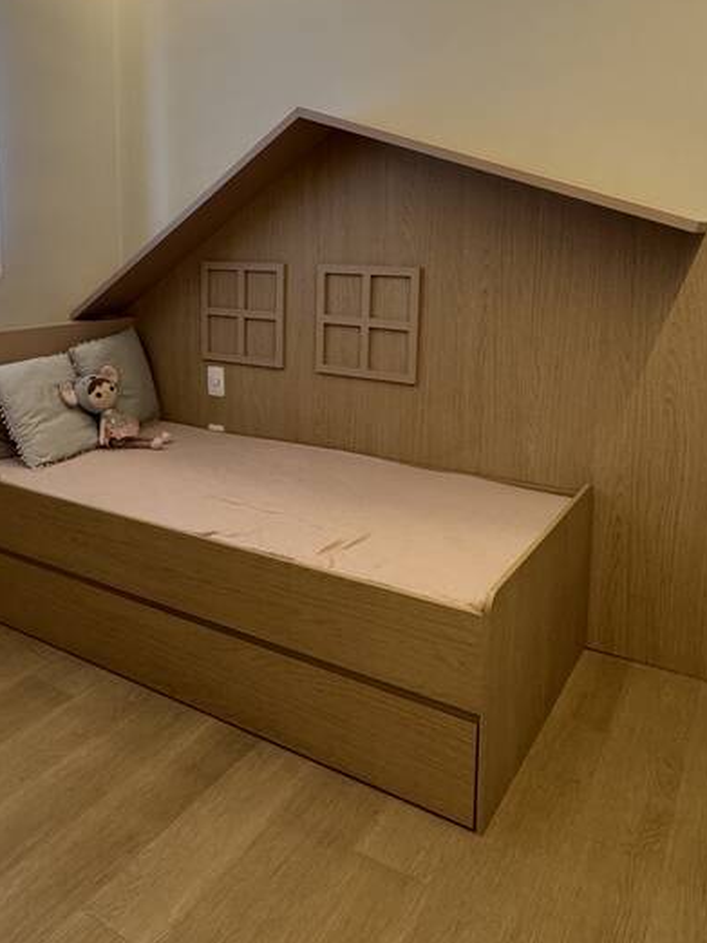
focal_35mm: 29
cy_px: 344
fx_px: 789
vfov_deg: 60.7
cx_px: 264
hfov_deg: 47.8
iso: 250
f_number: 2.2
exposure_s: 1/120
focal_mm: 2.22
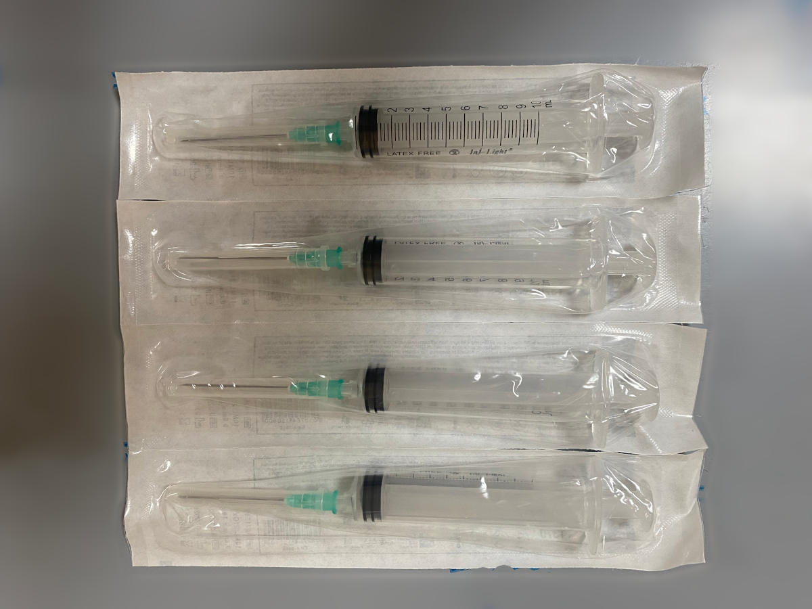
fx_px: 610
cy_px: 304
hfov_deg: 67.3
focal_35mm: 26
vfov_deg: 53.1
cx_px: 406
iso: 80
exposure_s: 1/50
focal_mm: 4.25
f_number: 1.8
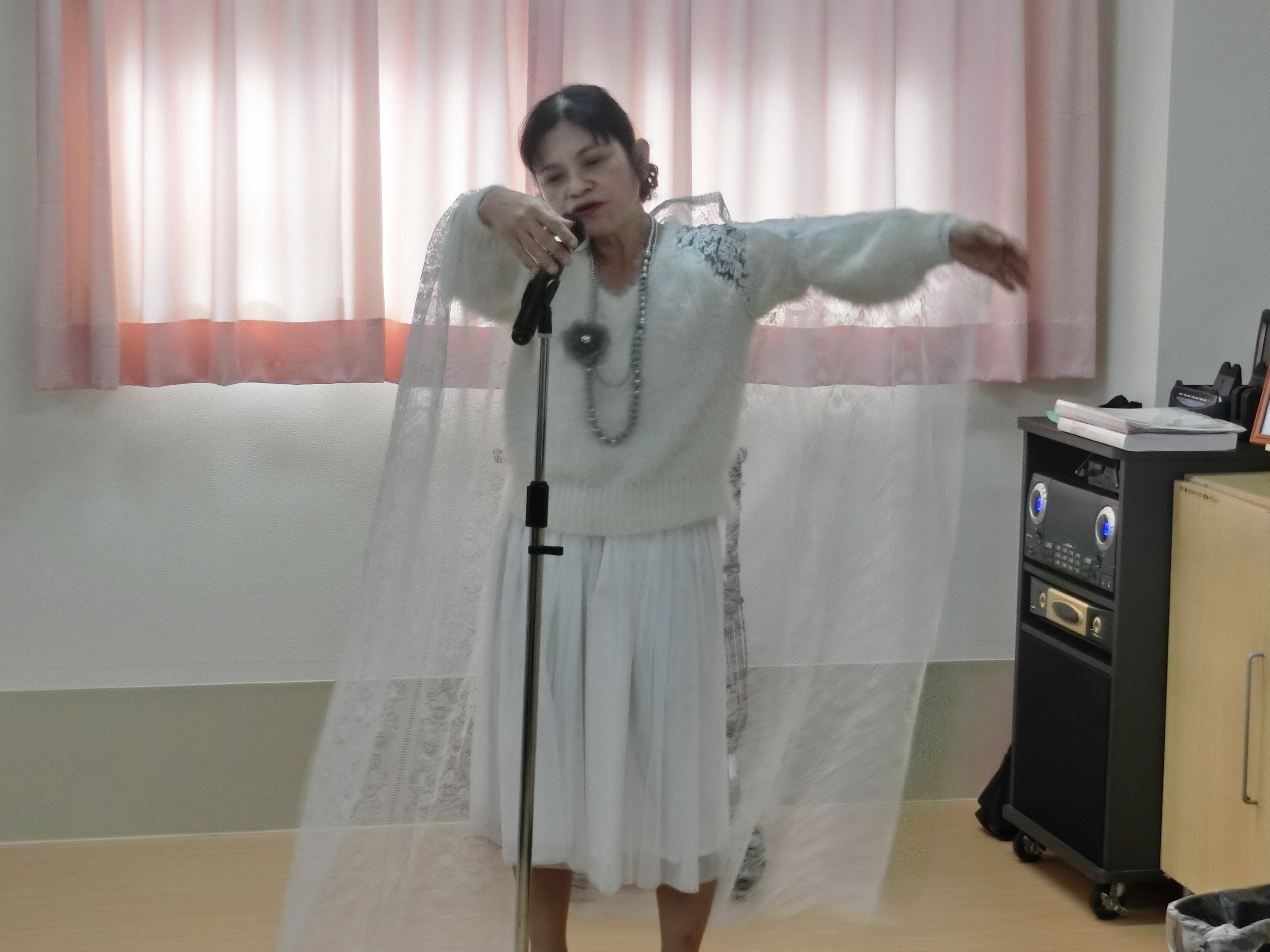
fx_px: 2861
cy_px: 509
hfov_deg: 25.0
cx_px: 767
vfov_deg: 18.9
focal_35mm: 78
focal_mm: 10.7
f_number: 5
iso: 400
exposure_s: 1/60
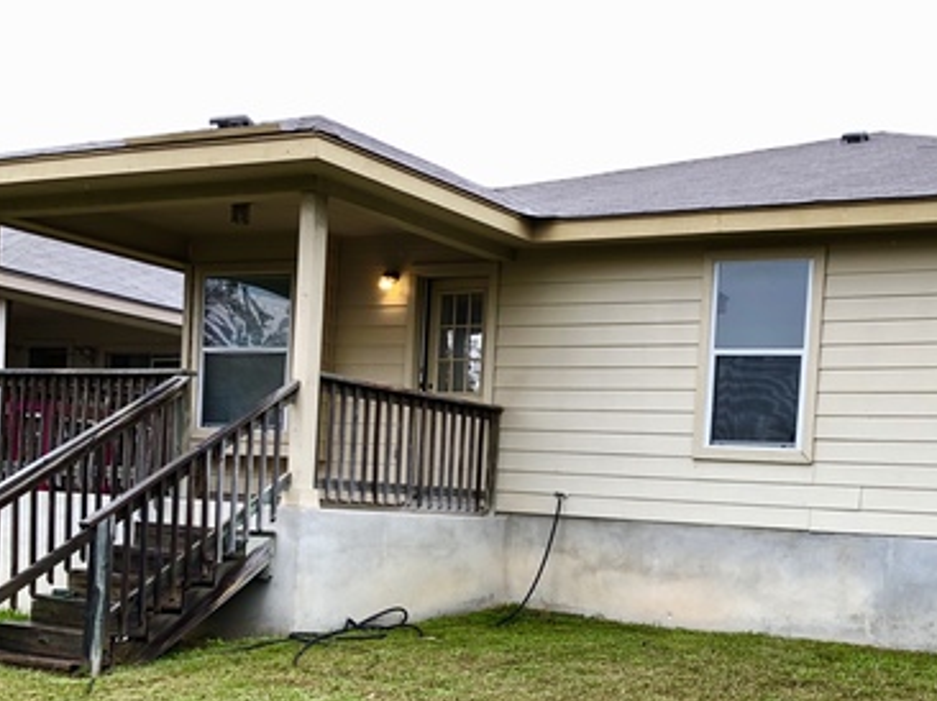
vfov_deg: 28.7
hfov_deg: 37.5
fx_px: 1325
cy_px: 609
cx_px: 755
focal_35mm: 49
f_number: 1.8
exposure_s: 1/120
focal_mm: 4
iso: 25
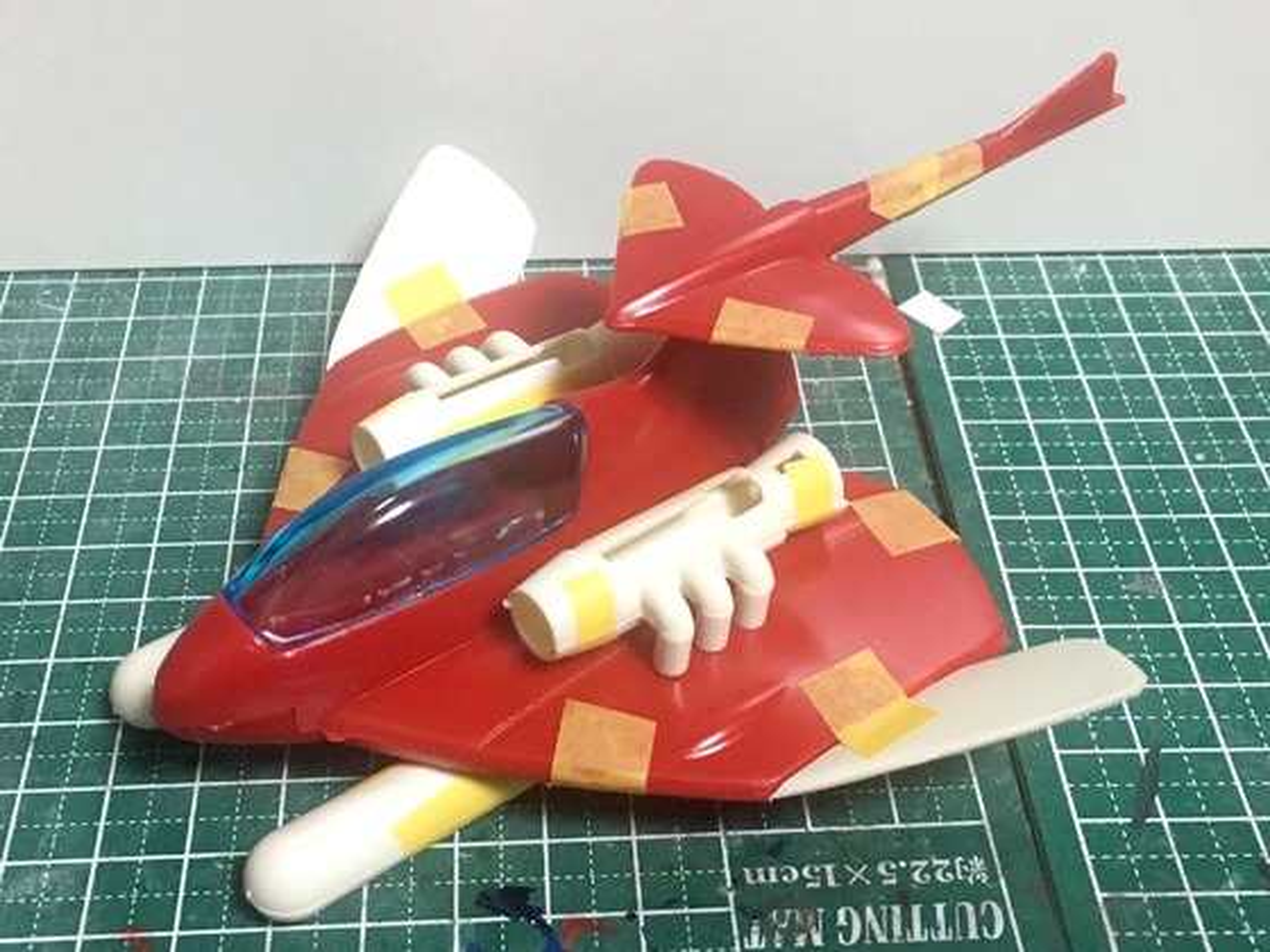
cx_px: 635
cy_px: 476
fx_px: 1064
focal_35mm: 29
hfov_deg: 61.7
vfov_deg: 48.2
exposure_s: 1/30
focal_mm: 4.15
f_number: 2.2
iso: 160
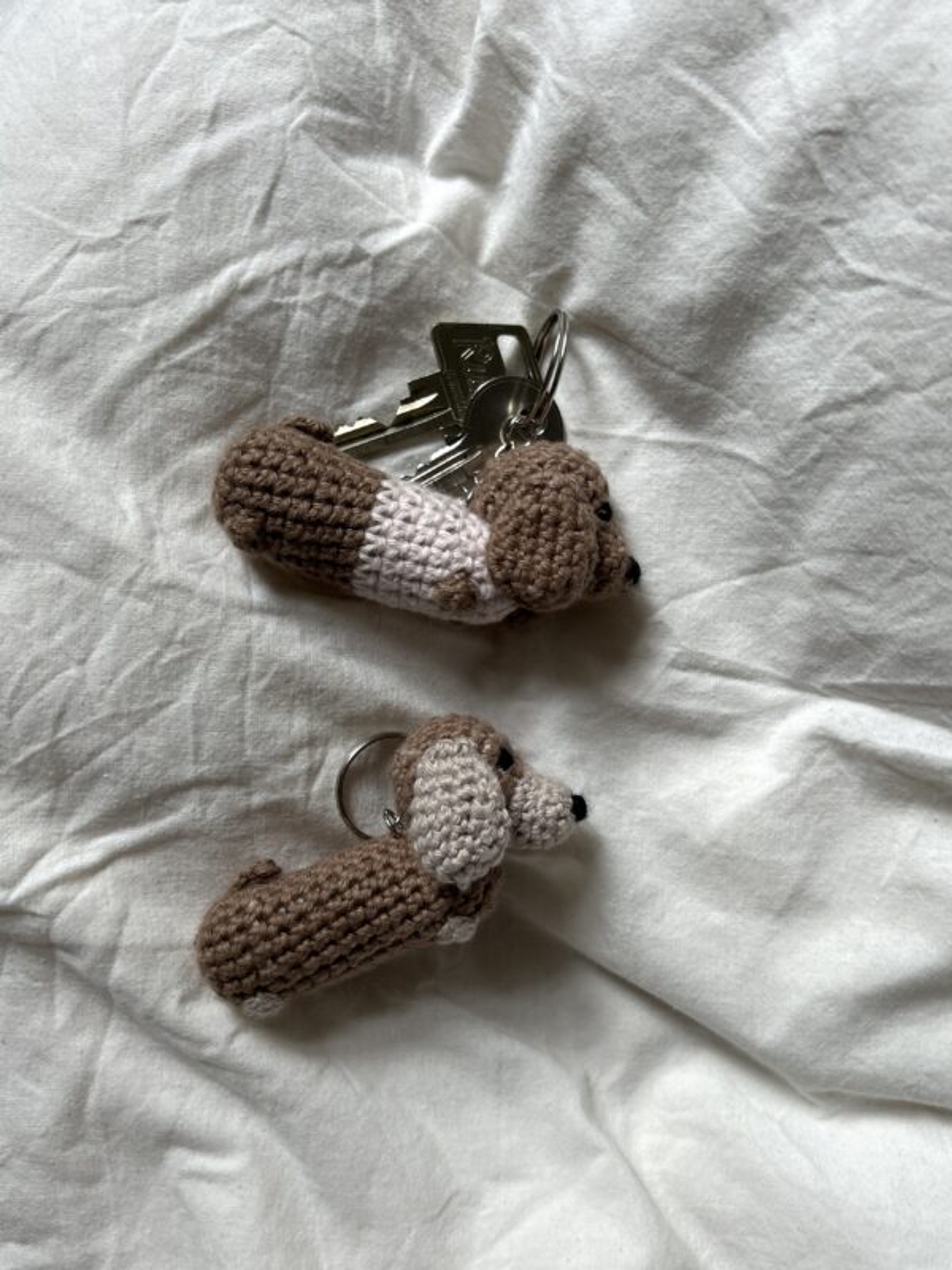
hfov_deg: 53.1
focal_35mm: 26
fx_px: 953
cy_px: 635
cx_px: 476
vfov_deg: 67.3
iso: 40
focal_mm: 5.7
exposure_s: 1/121
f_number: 1.5
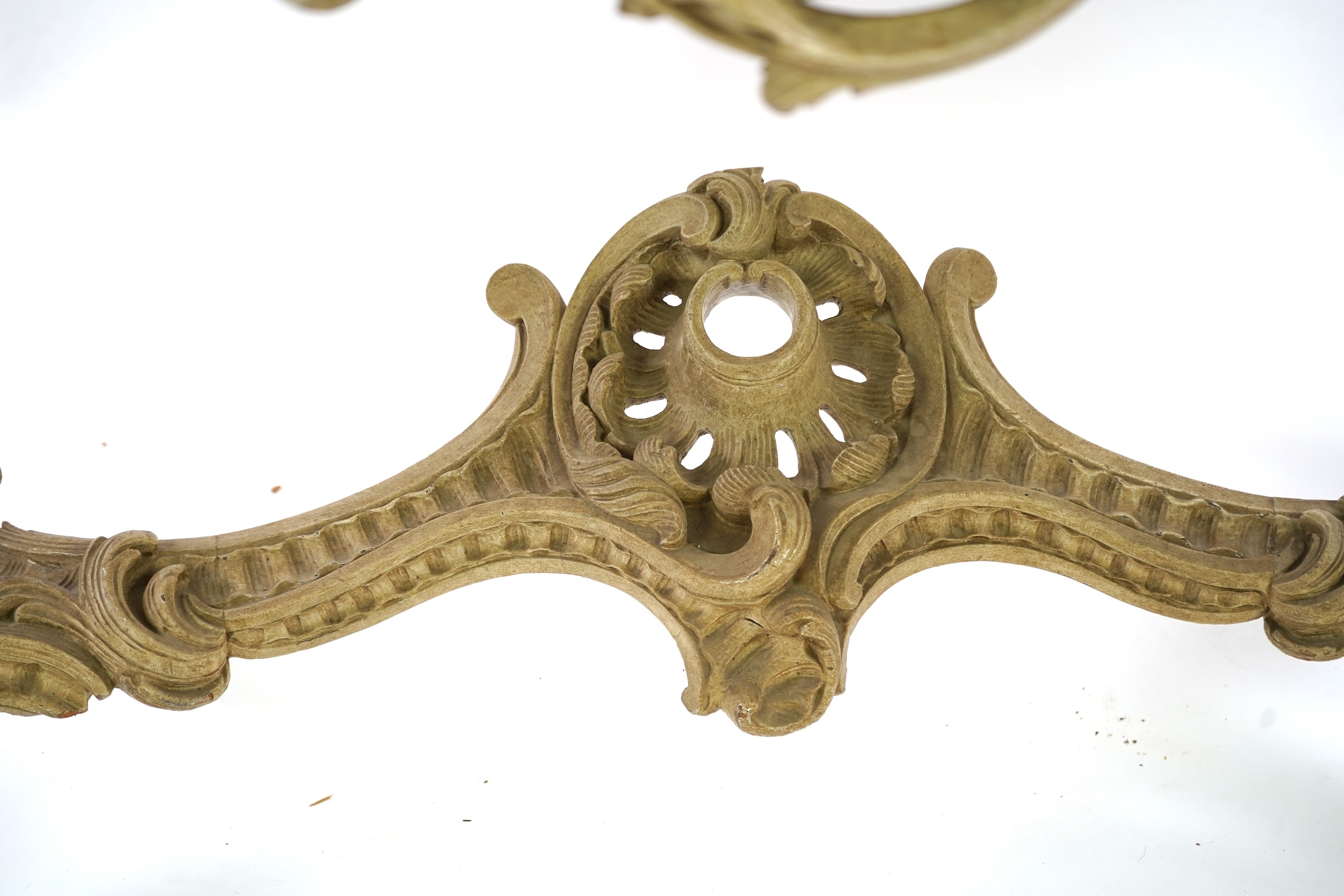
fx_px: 2053
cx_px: 672
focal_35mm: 55
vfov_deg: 24.6
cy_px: 448
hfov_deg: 36.2
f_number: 5
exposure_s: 1/100
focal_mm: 55
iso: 500
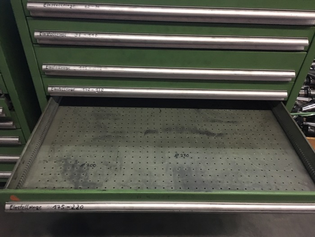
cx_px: 158
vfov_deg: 48.2
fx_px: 264
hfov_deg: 61.7
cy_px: 118
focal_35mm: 29
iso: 200
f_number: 2.2
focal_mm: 4.15
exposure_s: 1/25
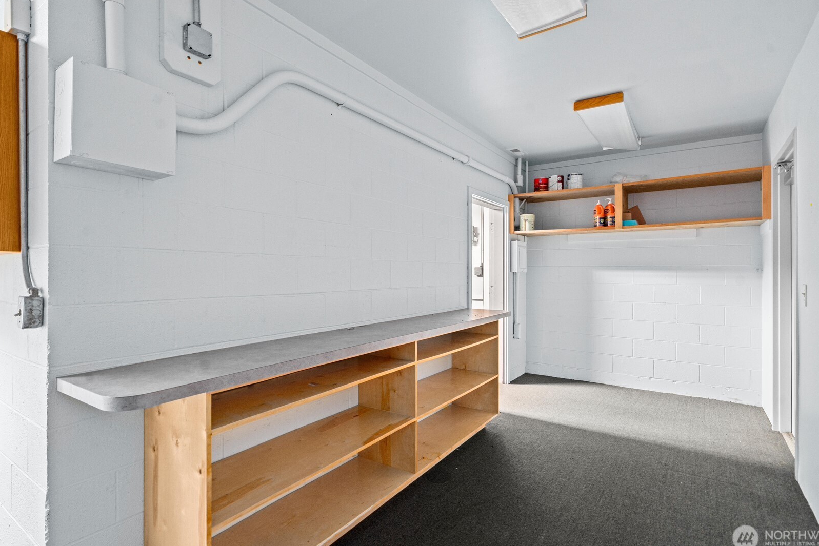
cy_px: 268
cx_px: 422
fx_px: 387
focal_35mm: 17
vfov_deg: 70.4
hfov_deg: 93.2
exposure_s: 1/1.67
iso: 1000
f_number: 6.3
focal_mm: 16
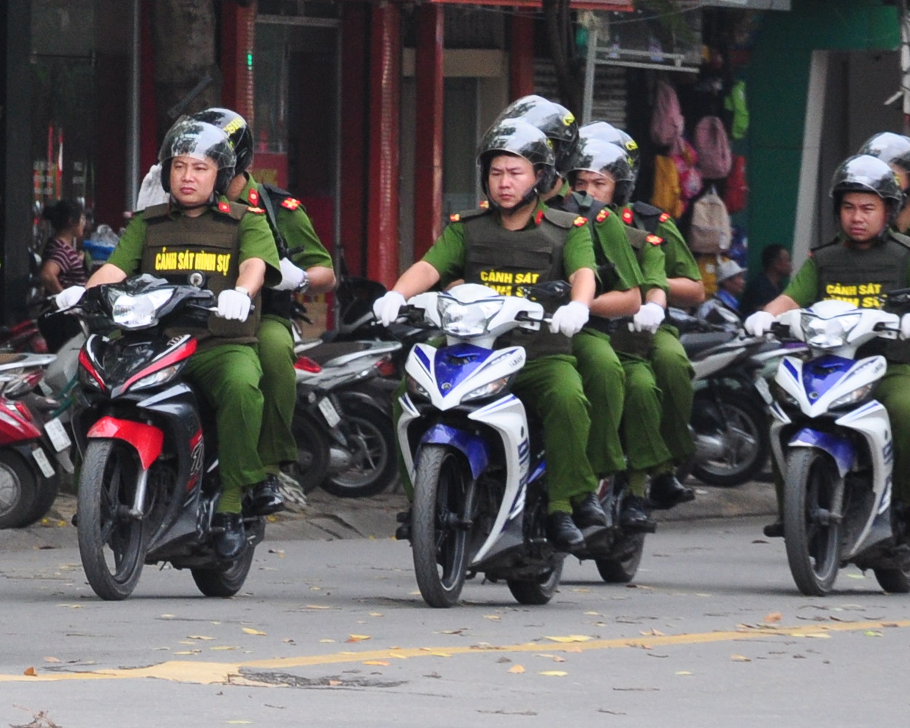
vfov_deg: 3.0
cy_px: -42
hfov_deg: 3.8
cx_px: -160
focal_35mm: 510
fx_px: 13727
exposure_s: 1/500
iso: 500
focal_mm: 105
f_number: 6.3
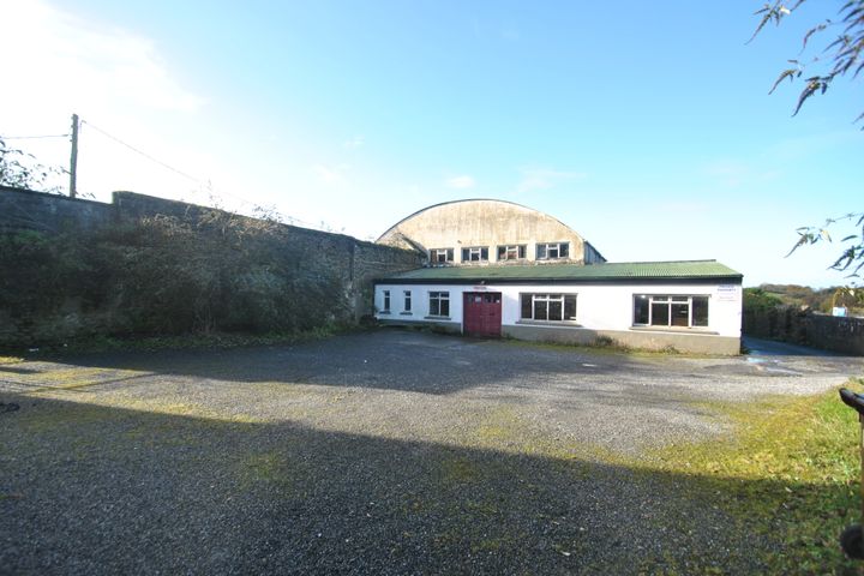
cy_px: 288
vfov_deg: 77.3
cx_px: 432
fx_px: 360
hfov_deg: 100.4
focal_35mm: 15
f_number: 5
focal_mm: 10
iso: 100
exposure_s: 1/200
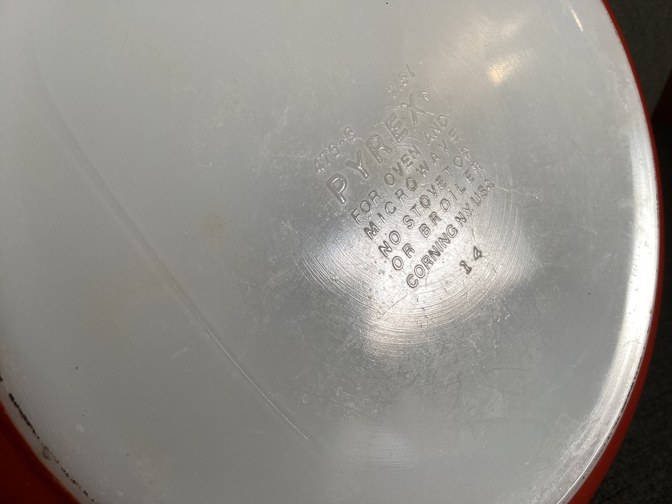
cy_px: 252
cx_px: 336
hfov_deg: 58.3
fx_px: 602
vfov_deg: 45.4
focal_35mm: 31
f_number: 2.4
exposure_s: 1/100
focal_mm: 3.3
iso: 25
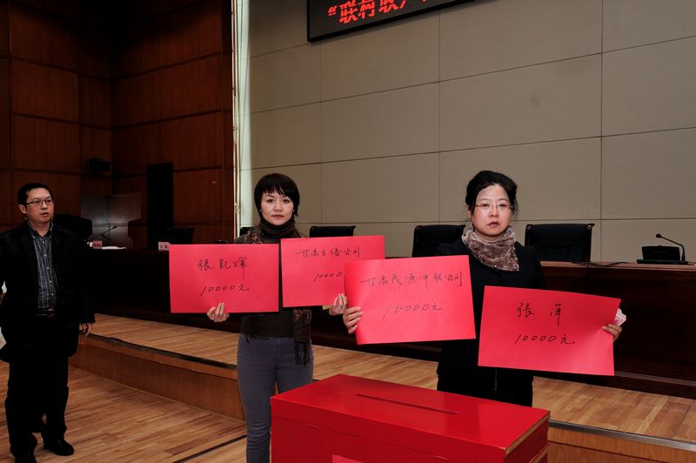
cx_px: 348
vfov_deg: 43.5
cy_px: 232
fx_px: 580
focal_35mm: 30
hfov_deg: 62.0
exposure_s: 1/125
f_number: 4
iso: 400
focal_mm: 30
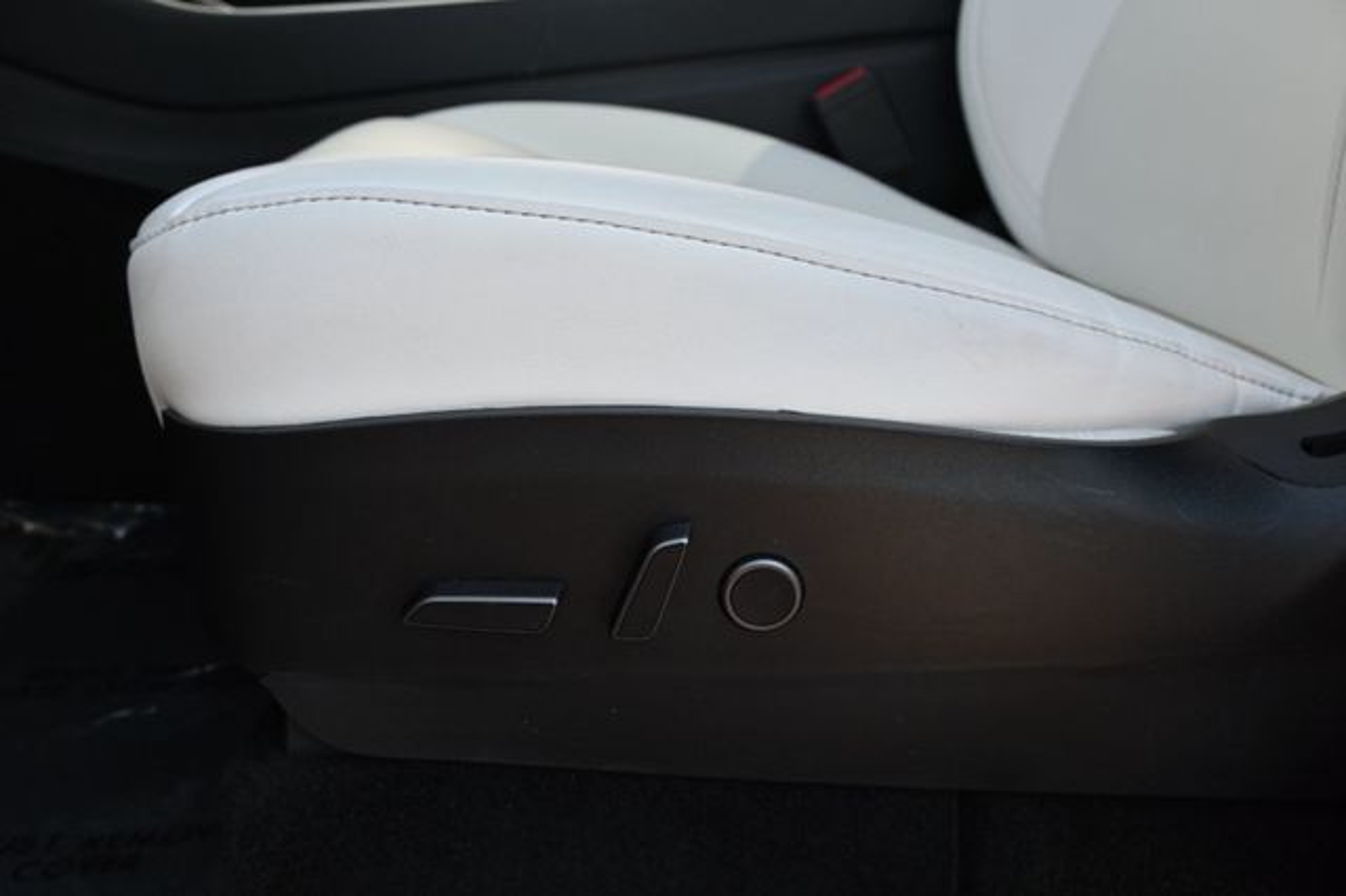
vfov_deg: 42.6
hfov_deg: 60.7
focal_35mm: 31
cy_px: 448
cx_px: 673
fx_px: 1149
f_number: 5
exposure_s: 1/250
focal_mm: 20.5
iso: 200
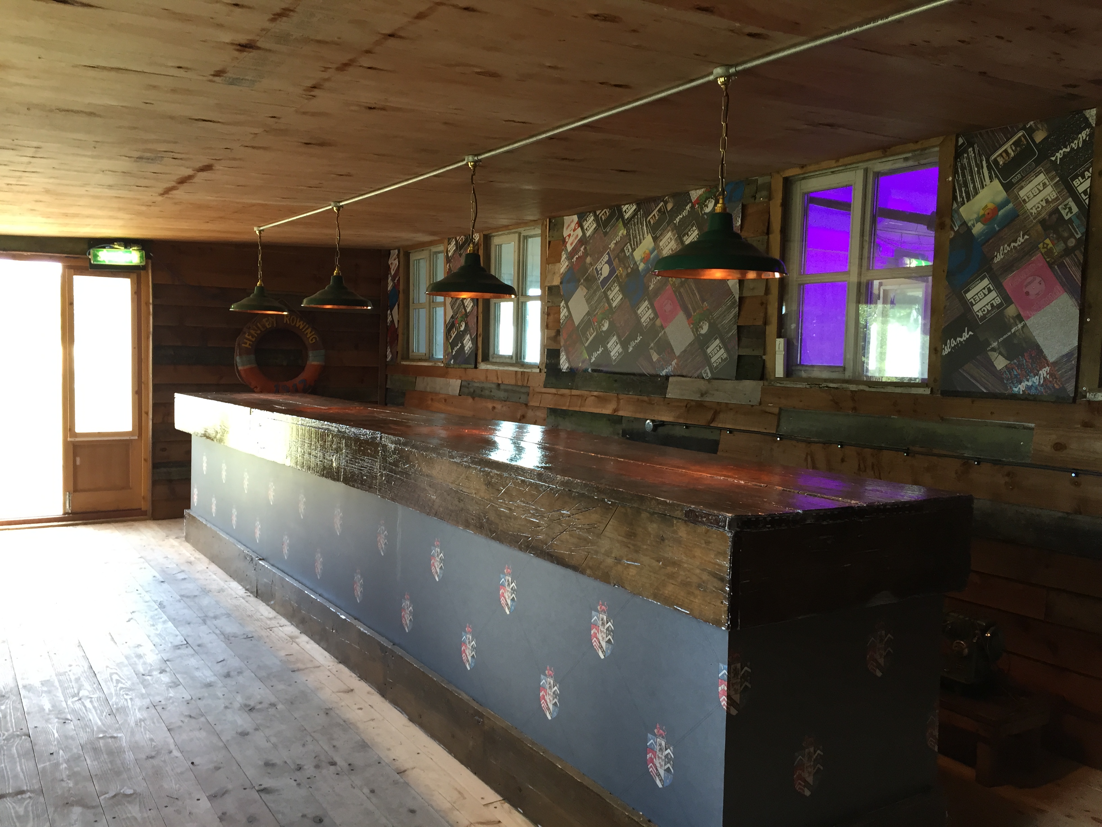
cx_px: 551
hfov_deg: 61.7
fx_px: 923
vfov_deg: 48.2
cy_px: 414
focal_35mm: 29
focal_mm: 4.15
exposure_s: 1/30
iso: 64
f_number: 2.2
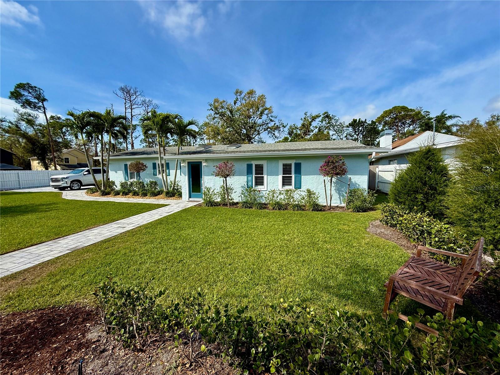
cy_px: 188
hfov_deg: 102.1
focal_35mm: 14
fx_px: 202
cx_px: 250
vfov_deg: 85.7
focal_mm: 2.22
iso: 50
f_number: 2.2
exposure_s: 1/1961
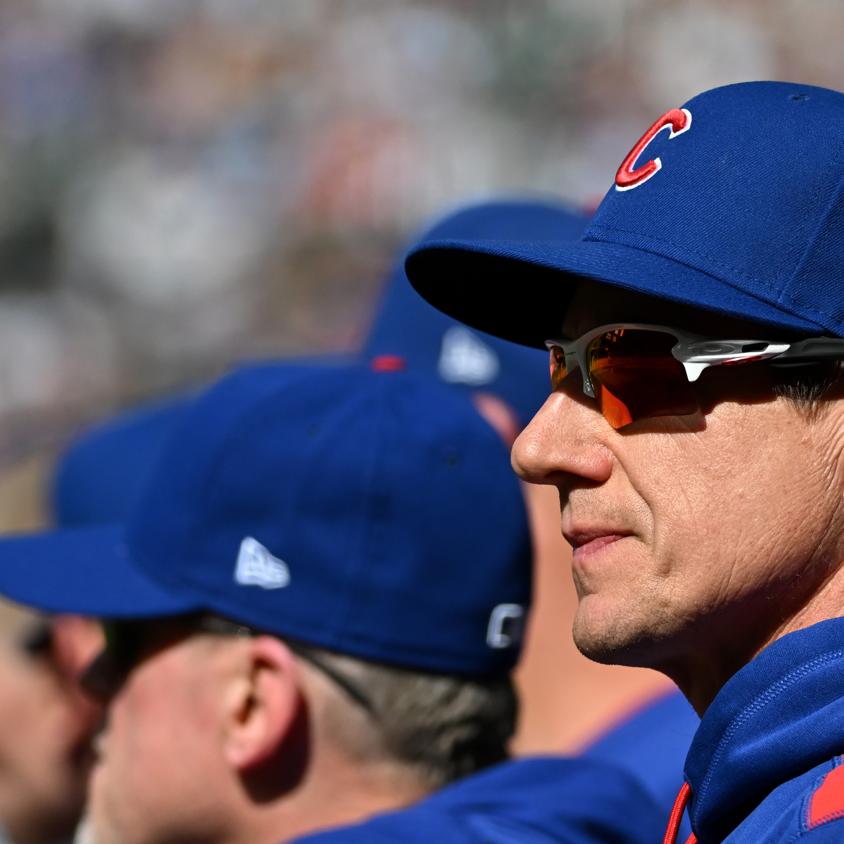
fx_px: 13654
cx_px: 654
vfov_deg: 3.5
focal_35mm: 495
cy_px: 591
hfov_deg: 3.5
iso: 800
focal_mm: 200
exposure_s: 1/5000
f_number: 4
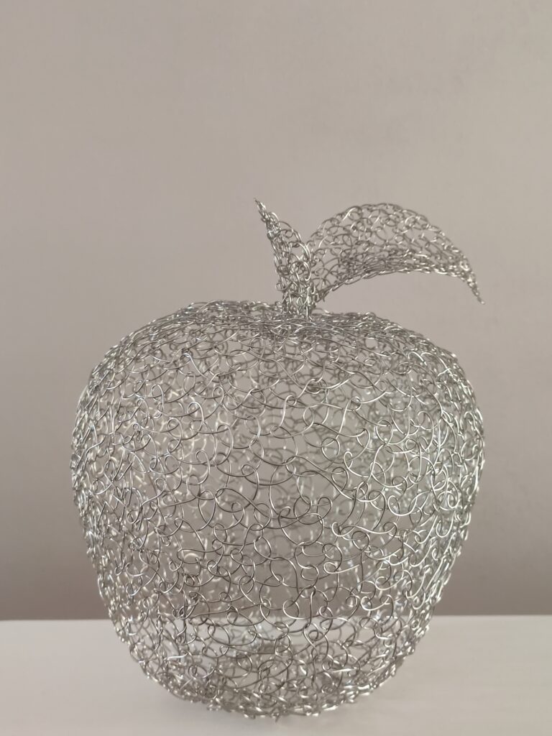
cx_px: 276
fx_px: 808
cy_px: 368
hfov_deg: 37.7
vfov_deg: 49.0
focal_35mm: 38
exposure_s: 1/25
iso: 1628
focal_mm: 4.77
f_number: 1.75
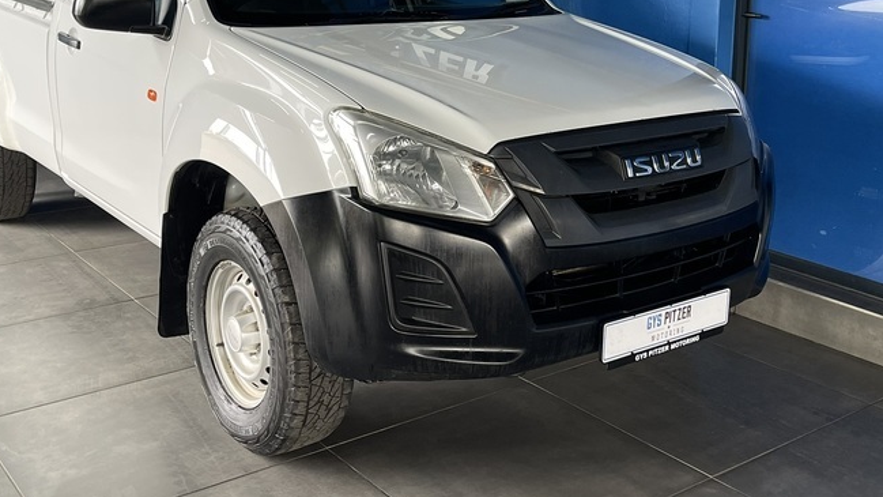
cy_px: 102
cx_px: 461
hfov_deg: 47.3
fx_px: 1007
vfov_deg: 27.2
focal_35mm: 43
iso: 125
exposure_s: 1/100
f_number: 1.6
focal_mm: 5.1
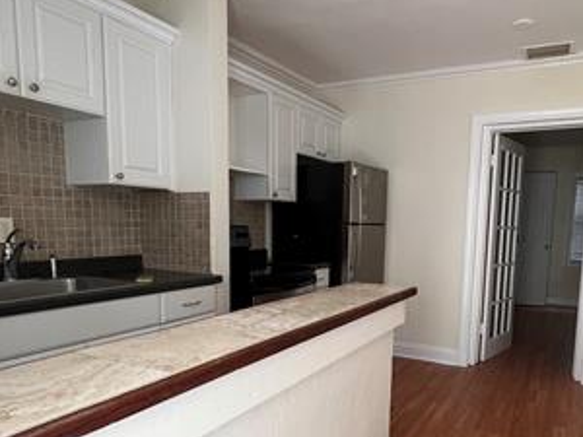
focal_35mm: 26
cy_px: 289
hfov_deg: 67.0
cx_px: 328
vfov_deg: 52.1
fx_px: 438
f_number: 1.8
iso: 100
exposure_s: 1/99
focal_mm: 1.57
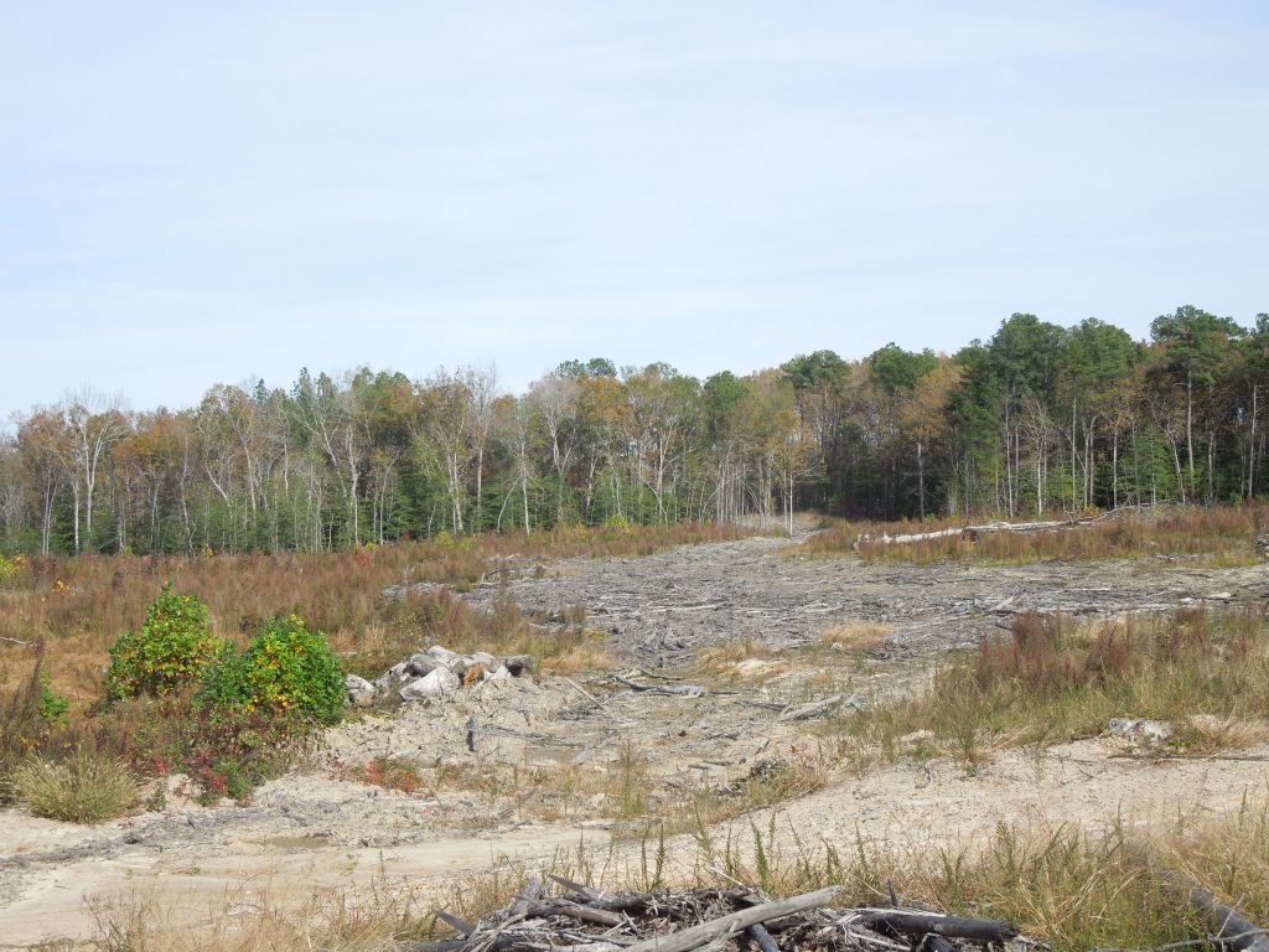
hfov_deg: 35.5
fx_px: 1980
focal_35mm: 54
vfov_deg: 27.0
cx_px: 634
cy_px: 476
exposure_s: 1/640
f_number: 4.2
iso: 100
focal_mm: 9.8
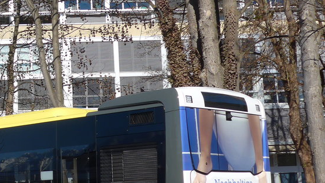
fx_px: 732
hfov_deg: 23.8
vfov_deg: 14.2
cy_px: 109
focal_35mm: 85
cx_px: -8
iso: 80
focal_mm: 7.5
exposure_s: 1/1600
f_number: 3.2
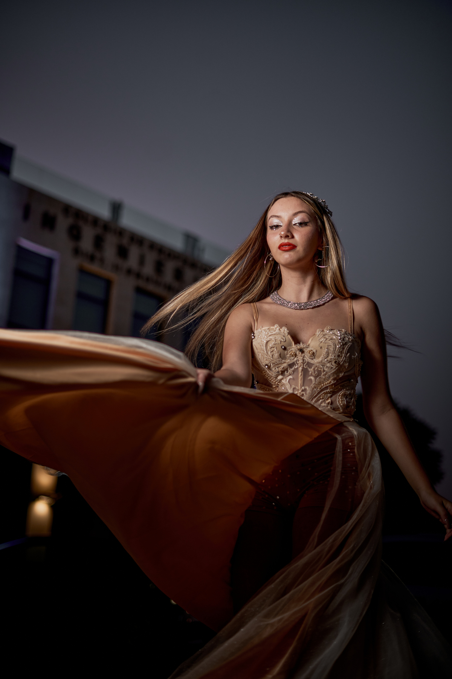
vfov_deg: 39.6
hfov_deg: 27.0
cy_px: 340
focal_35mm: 50
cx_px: 226
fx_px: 942
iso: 160
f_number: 2
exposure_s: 1/125
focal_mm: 50
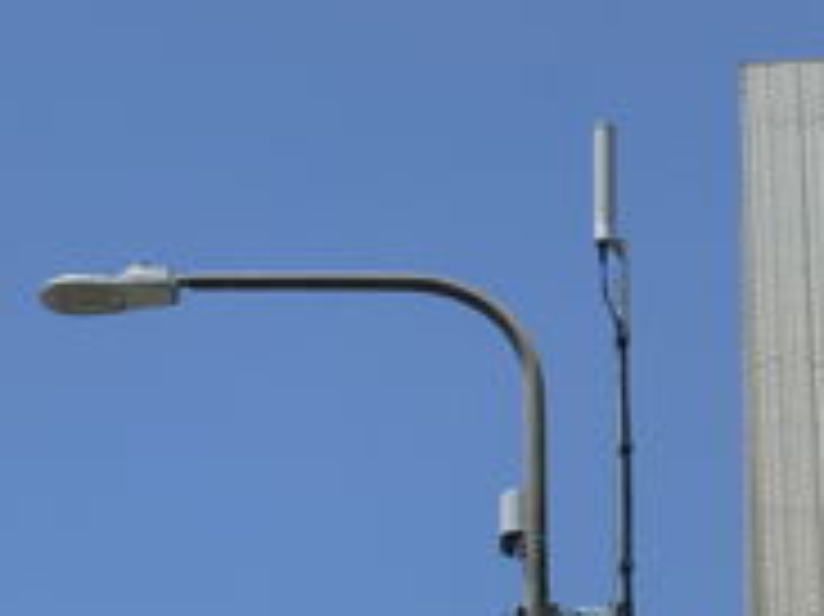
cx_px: 306
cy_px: 486
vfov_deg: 9.7
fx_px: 3640
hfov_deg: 12.9
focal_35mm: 153
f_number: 5
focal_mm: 12.5
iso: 100
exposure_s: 1/640
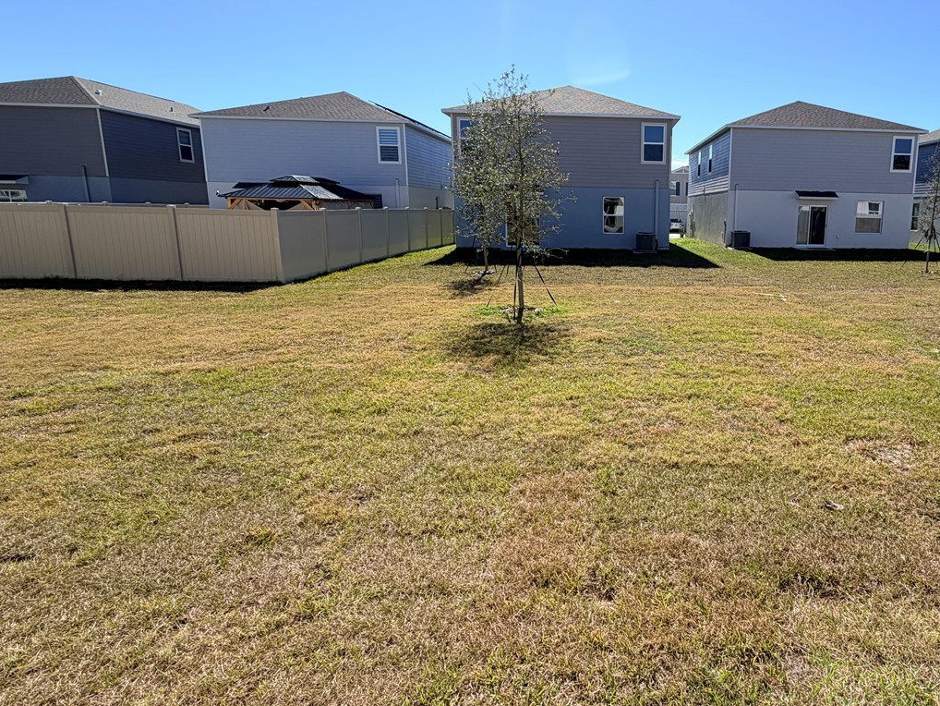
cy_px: 318
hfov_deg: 73.4
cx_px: 648
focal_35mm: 22
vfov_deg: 61.0
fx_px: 598
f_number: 2.2
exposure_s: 1/841
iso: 20
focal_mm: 2.22
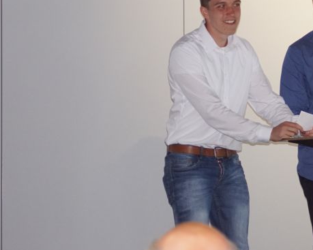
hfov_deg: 8.7
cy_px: 50
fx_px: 2047
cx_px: 248
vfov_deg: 7.0
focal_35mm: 221
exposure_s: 1/125
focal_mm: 80
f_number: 5.6
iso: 1250
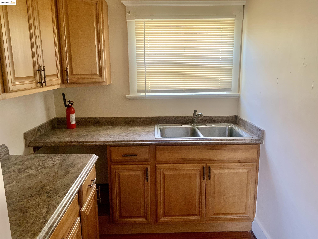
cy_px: 120
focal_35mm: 26
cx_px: 159
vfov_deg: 53.1
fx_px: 239
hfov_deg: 67.3
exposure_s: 1/60
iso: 200
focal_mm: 4.25
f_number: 1.8
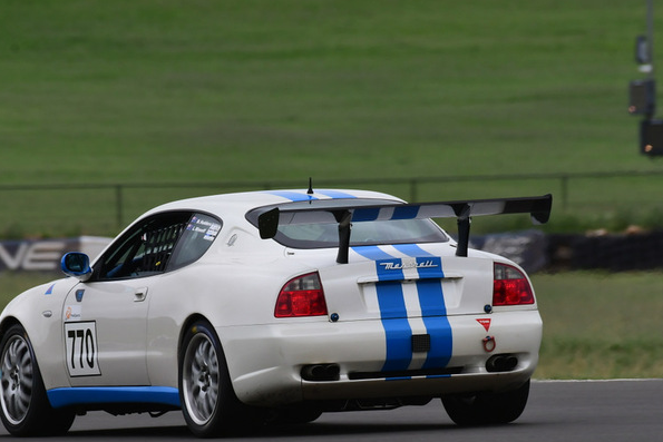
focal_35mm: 1008
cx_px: 252
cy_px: 287
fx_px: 18567
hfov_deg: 2.0
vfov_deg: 1.4
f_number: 10
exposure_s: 1/640
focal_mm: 500
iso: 500
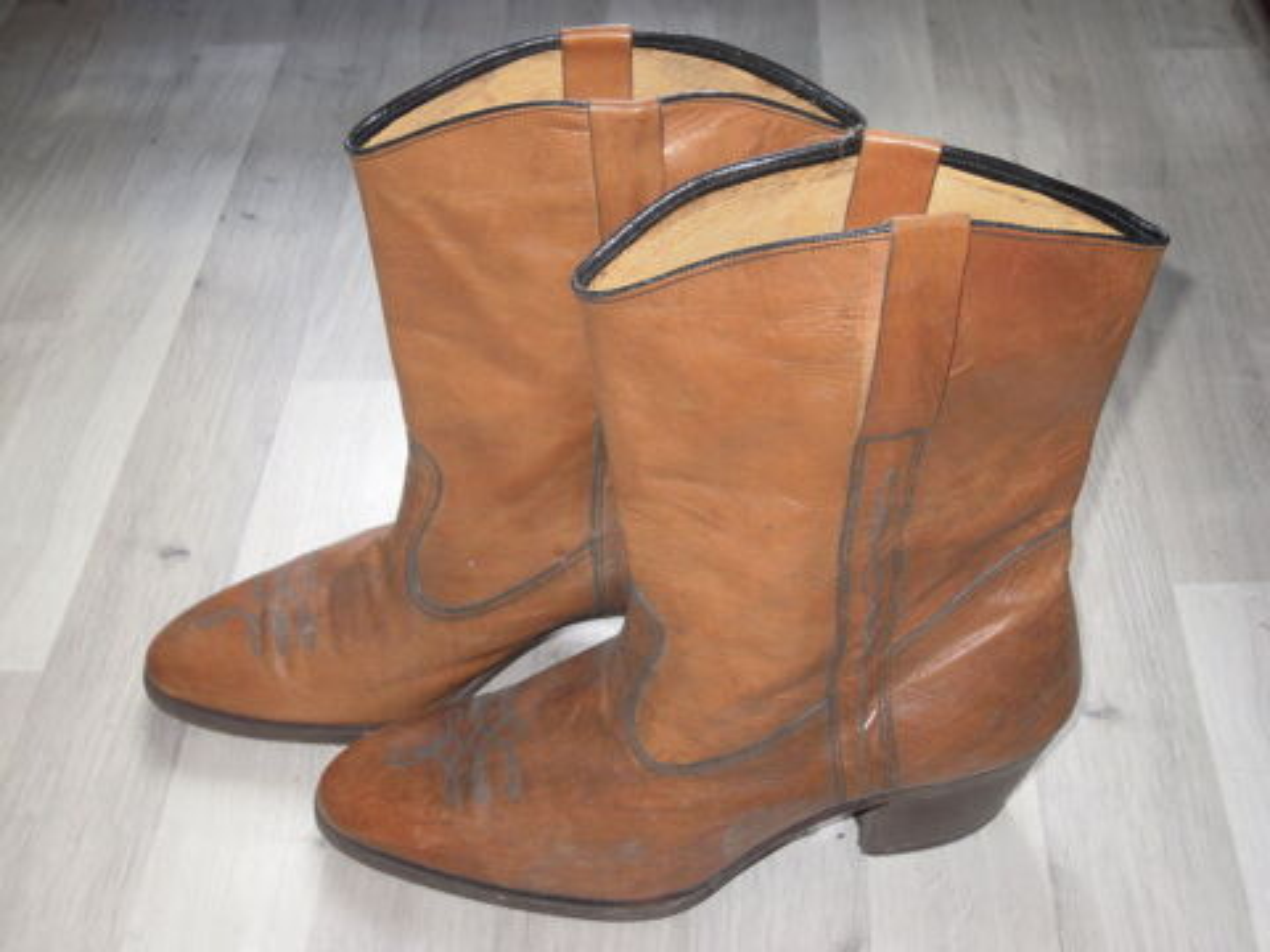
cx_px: 635
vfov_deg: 31.5
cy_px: 476
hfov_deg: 41.2
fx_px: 1688
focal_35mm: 46
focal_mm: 8.3
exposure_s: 1/30
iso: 200
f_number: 3.4
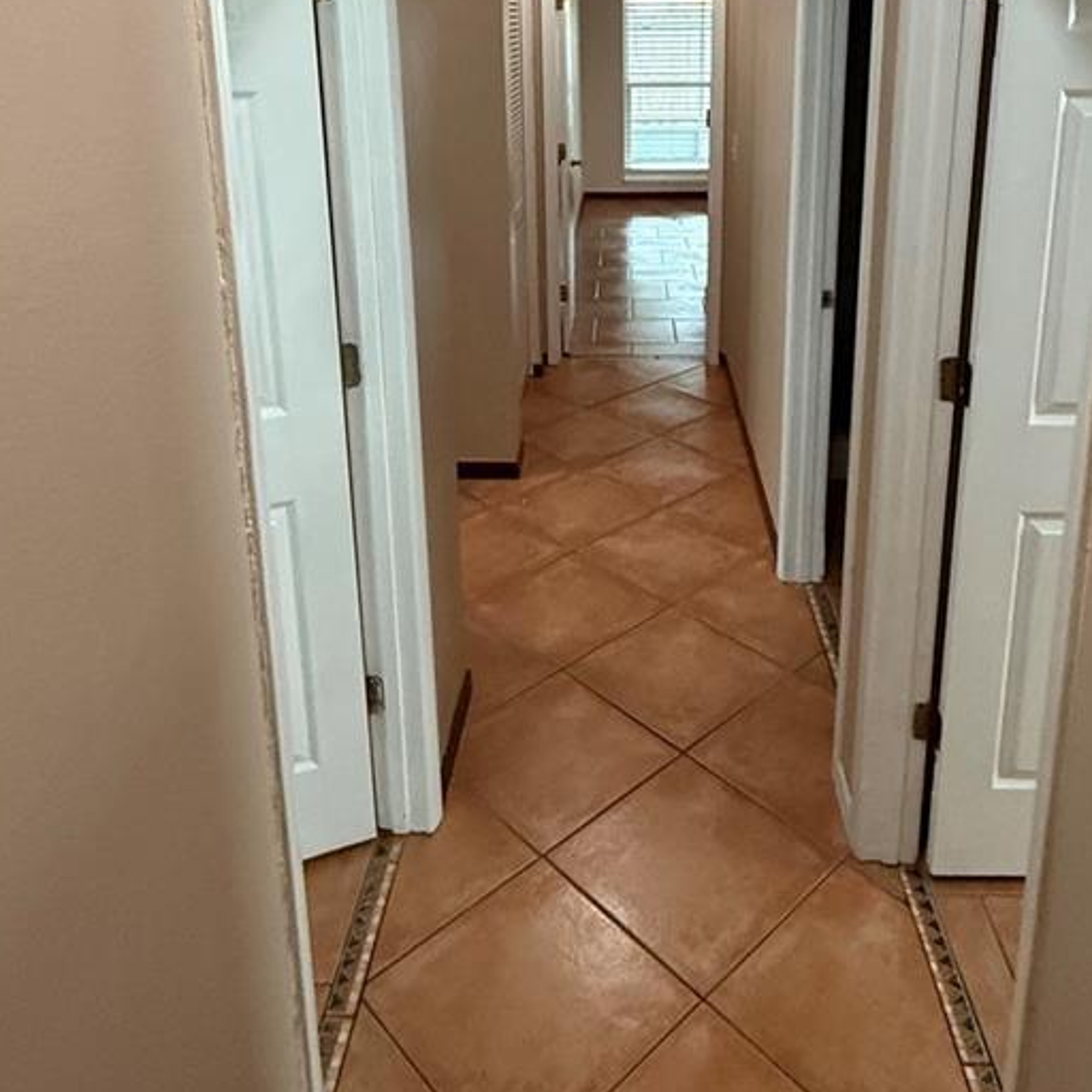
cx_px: 595
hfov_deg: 55.5
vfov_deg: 52.9
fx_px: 1035
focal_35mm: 29
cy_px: 262
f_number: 2.2
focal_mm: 2.22
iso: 500
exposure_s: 1/60
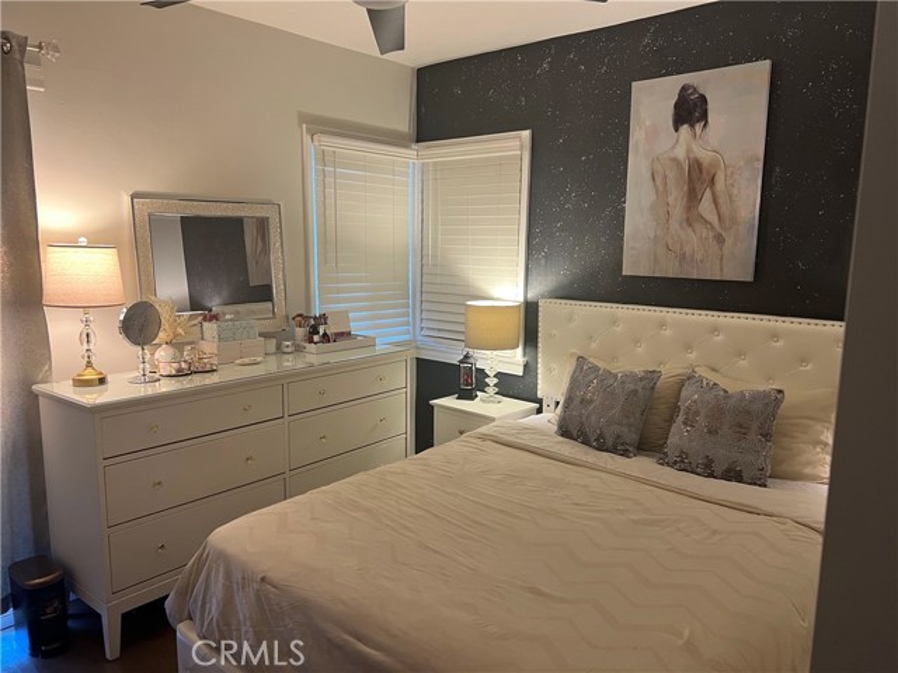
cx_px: 449
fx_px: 674
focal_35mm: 26
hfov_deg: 67.3
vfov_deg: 53.1
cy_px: 336
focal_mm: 5.7
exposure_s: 1/60
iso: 125
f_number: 1.5
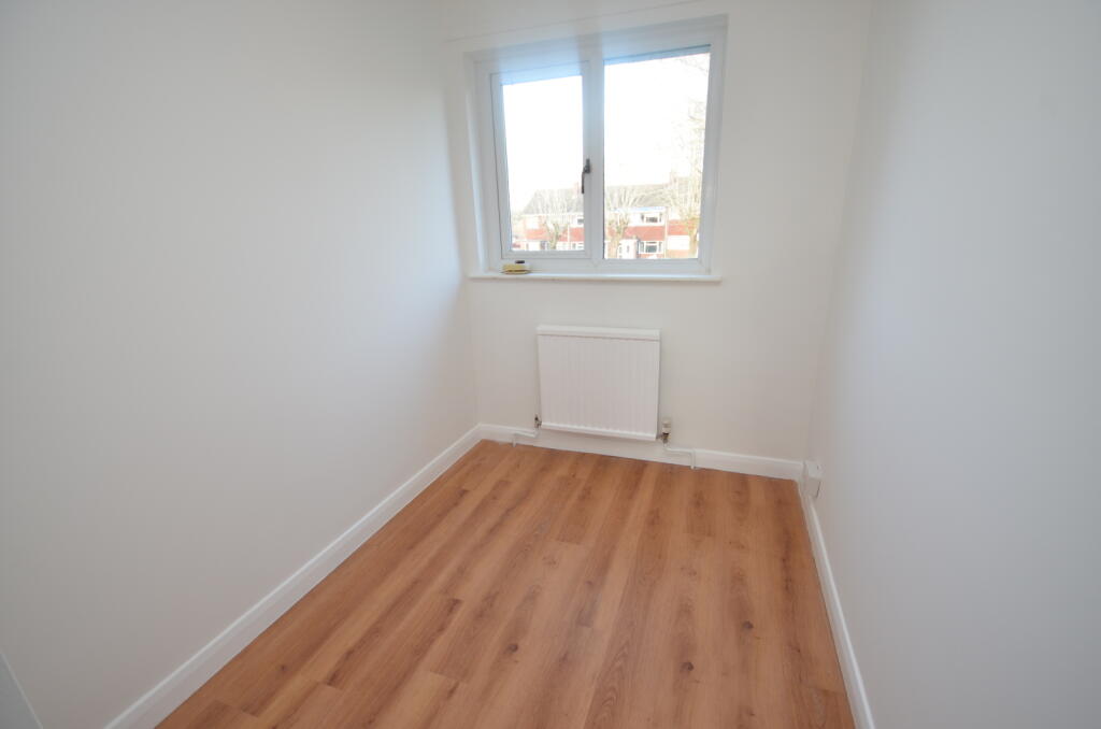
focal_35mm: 15
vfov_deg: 77.1
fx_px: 458
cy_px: 364
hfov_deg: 100.5
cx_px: 550
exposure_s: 1/60
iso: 220
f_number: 4
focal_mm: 10
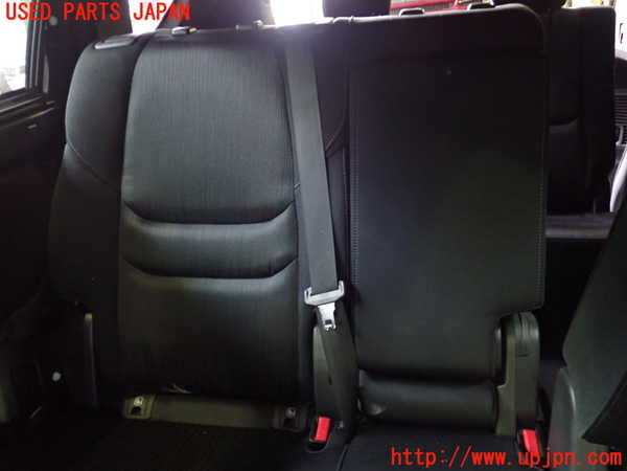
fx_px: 543
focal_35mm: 30
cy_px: 236
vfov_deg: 46.8
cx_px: 314
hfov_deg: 60.0
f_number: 2.3
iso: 800
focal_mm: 5.4
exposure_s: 1/13
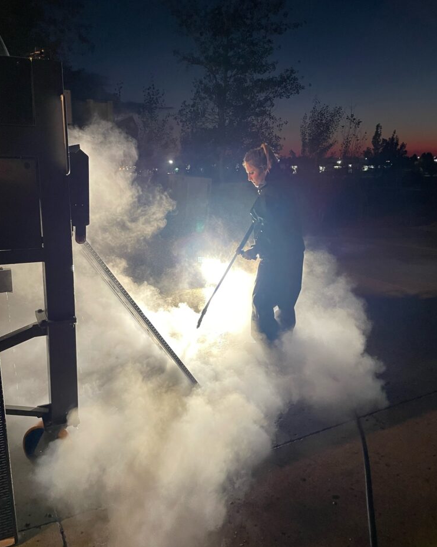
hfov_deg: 51.5
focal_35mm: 28
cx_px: 214
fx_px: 453
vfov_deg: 62.2
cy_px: 263
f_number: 1.6
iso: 200
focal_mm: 4.2
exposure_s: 1/60
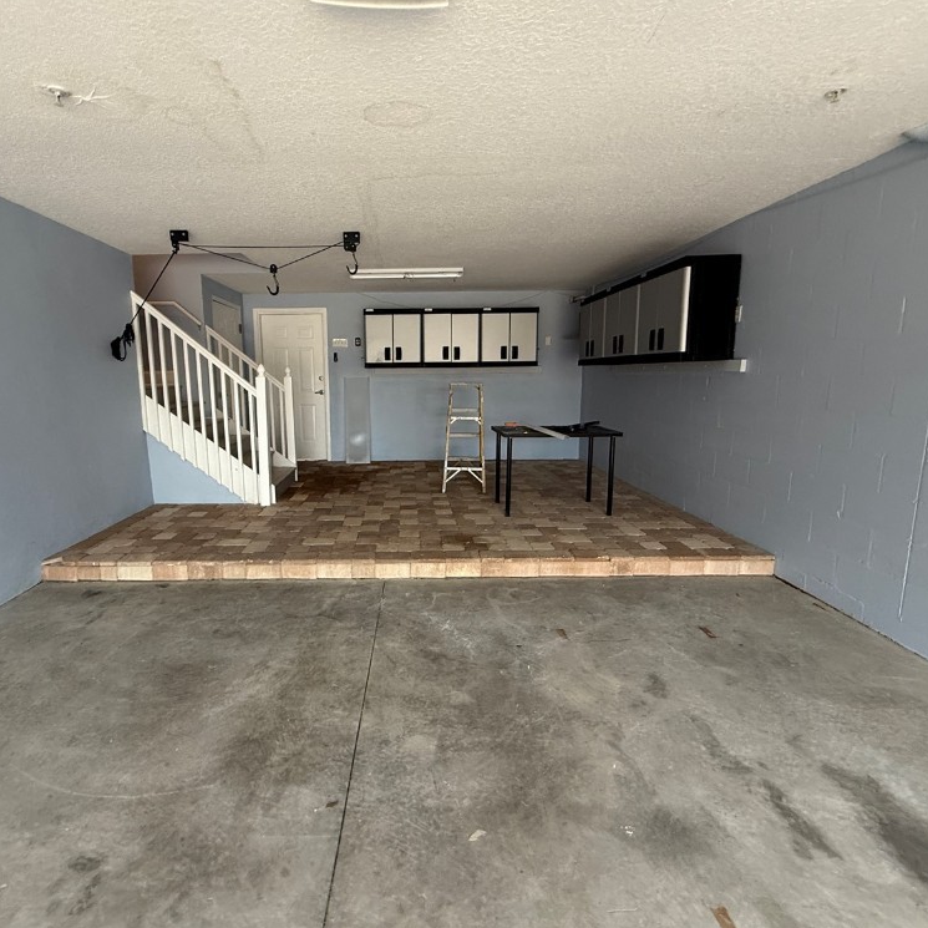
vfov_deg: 84.0
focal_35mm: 17
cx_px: 406
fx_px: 516
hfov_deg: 83.6
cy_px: 453
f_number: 2.2
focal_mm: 2.22
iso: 250
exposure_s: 1/99
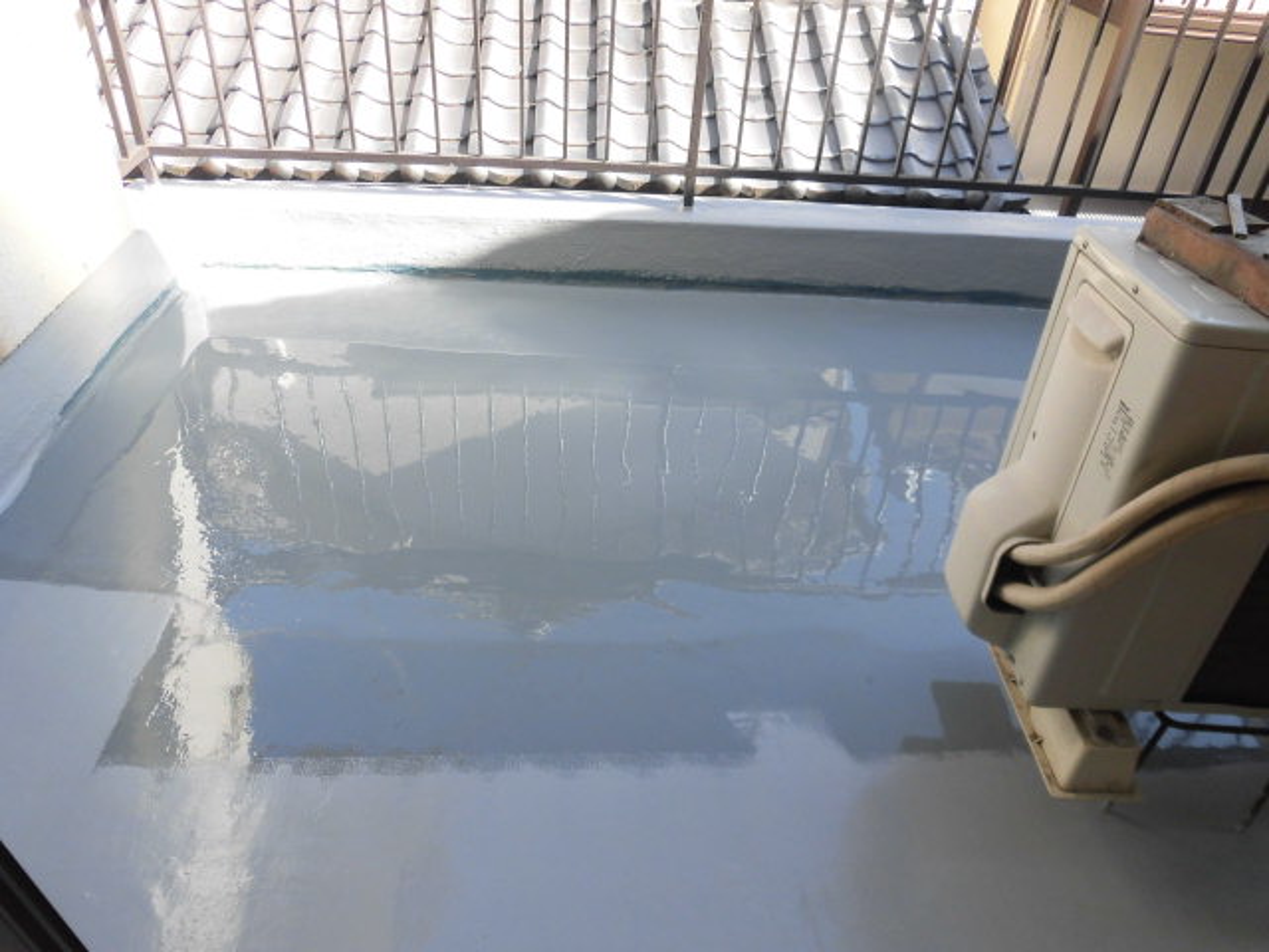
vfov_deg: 56.8
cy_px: 476
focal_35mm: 24
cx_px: 634
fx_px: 880
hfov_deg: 71.6
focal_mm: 4.3
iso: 100
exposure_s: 1/200
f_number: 3.1
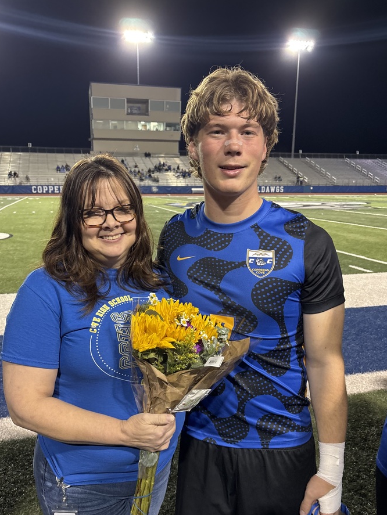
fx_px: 447
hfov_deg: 46.8
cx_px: 182
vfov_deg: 59.7
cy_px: 295
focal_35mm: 30
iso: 160
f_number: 1.6
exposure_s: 1/60
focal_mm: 5.96
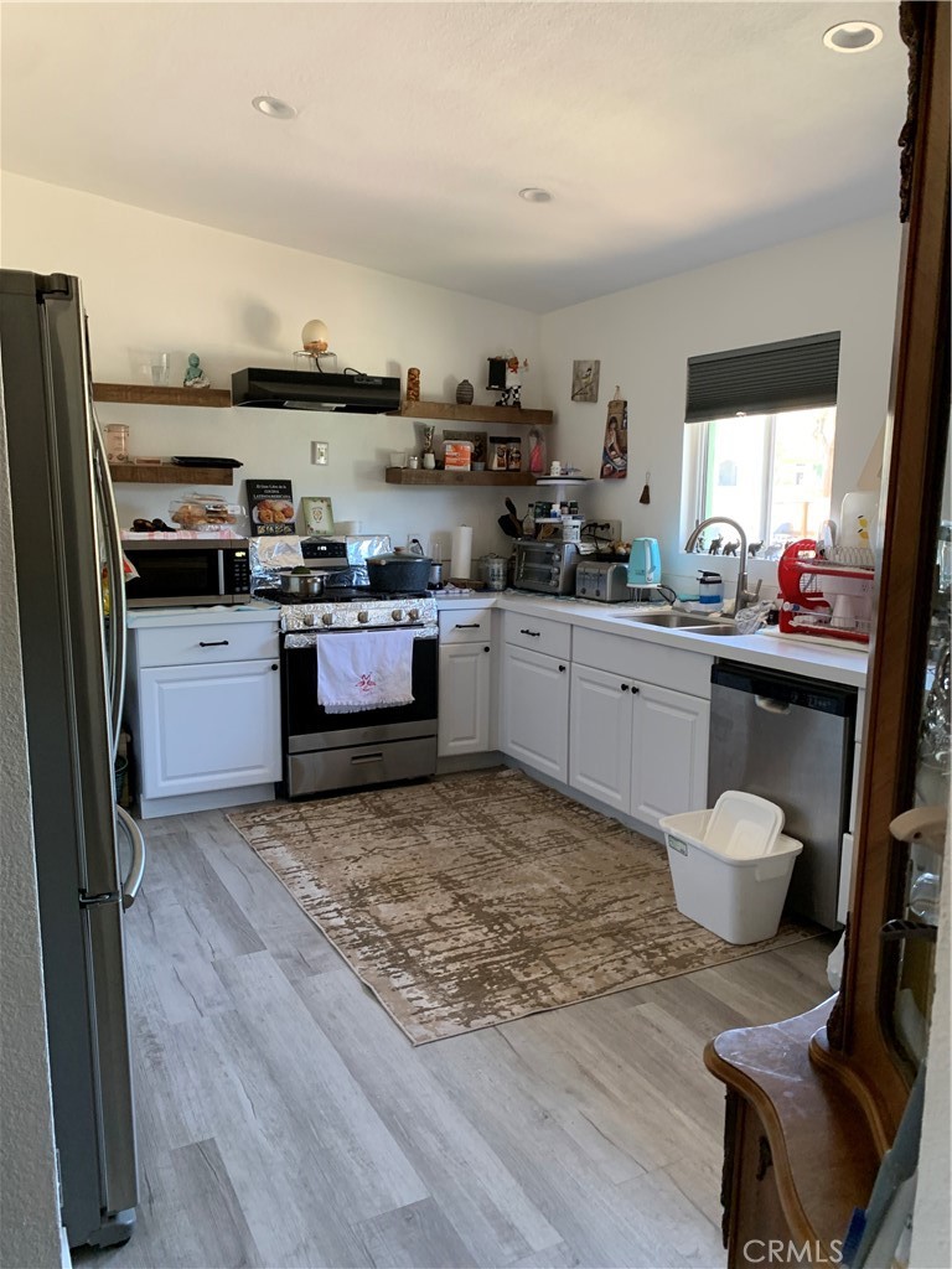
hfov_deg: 53.1
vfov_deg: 67.3
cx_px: 476
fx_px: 953
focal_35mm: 26
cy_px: 634
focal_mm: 4.25
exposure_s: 1/60
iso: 160
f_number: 1.8
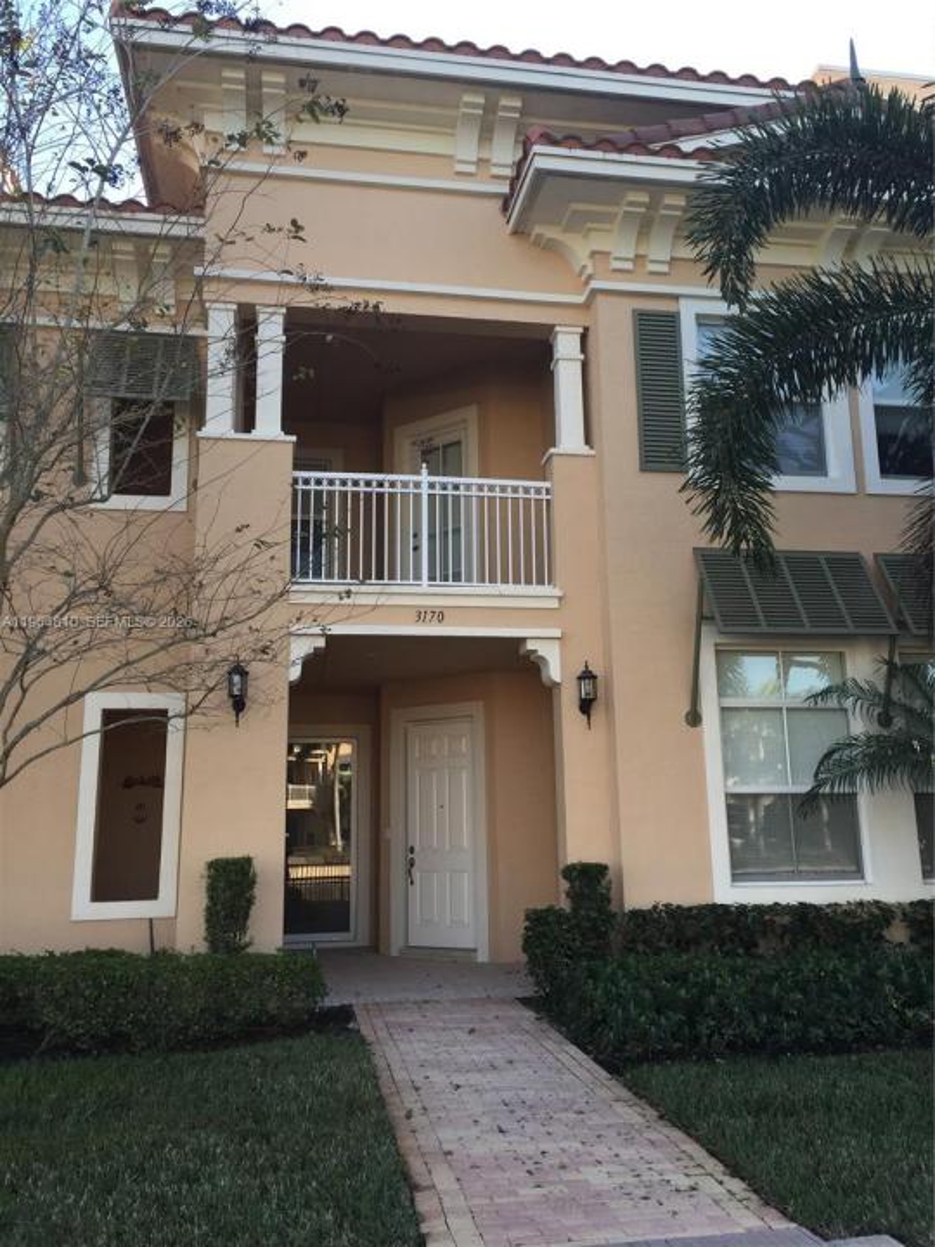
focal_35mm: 29
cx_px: 468
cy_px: 624
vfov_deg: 61.7
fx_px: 1044
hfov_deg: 48.2
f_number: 2.2
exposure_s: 1/302
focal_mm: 4.15
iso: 32
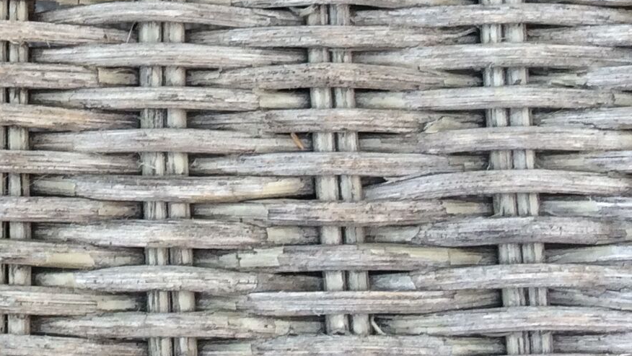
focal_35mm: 103
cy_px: -121
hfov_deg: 20.2
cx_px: 32
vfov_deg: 11.4
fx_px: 1726
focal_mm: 3.3
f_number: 2.4
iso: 40
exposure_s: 1/100
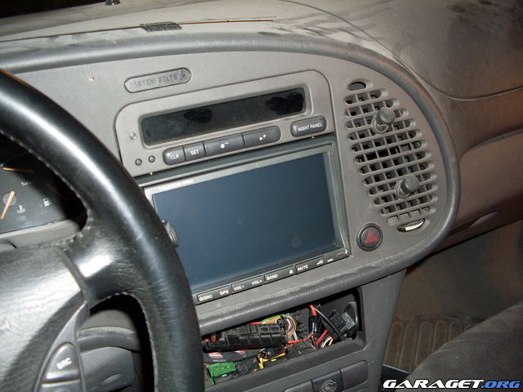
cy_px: 196
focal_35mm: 38
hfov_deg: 49.0
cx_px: 262
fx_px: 574
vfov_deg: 37.7
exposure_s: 1/45
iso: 100
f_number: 2.8
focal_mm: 6.3
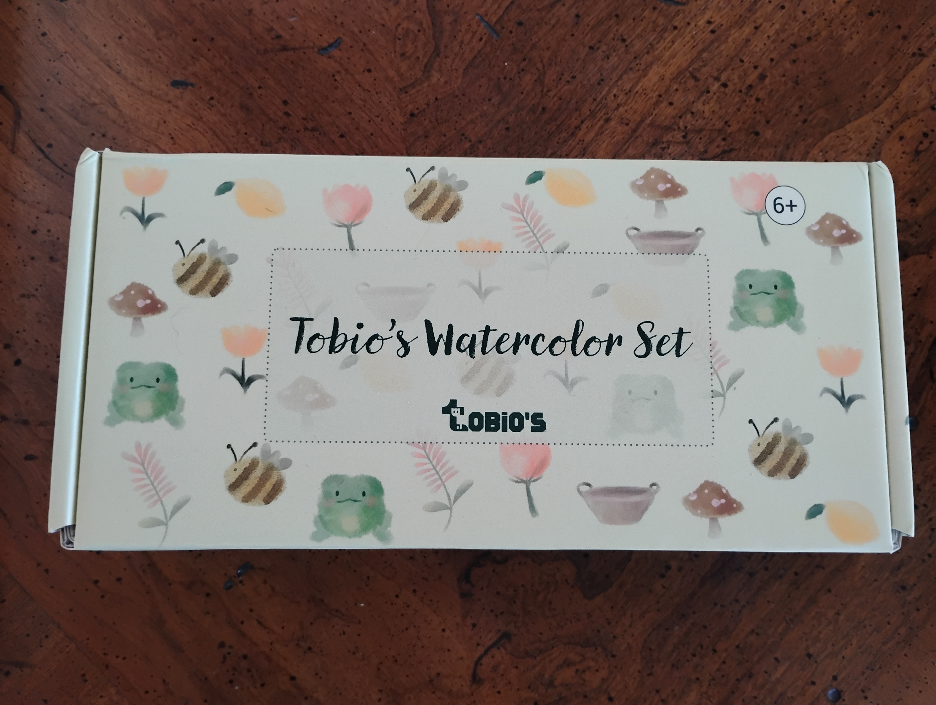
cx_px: 468
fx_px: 758
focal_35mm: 28
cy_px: 352
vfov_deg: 49.9
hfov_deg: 63.4
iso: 1078
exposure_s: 1/60
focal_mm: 4.26
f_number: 1.8
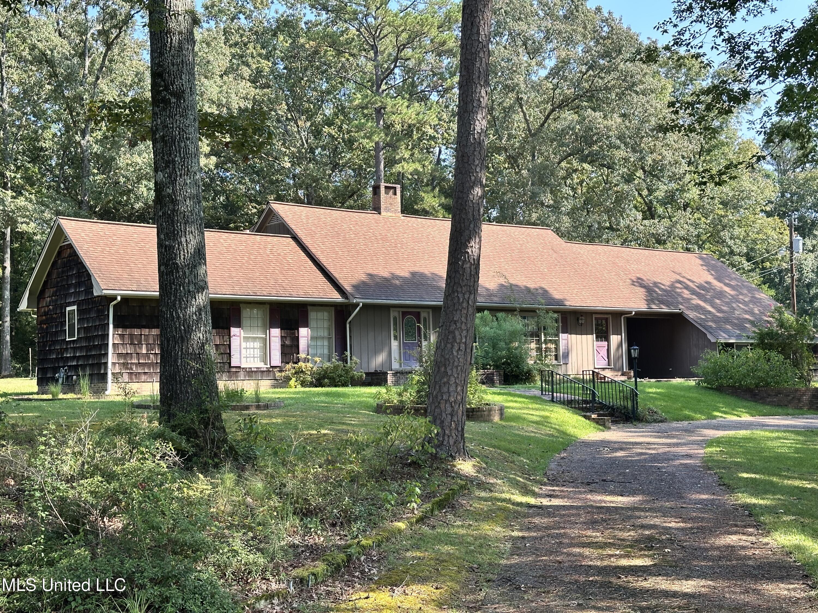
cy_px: 306
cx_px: 409
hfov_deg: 39.7
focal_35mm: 48
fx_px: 1134
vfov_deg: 30.3
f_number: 1.78
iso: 64
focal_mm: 6.86
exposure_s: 1/654
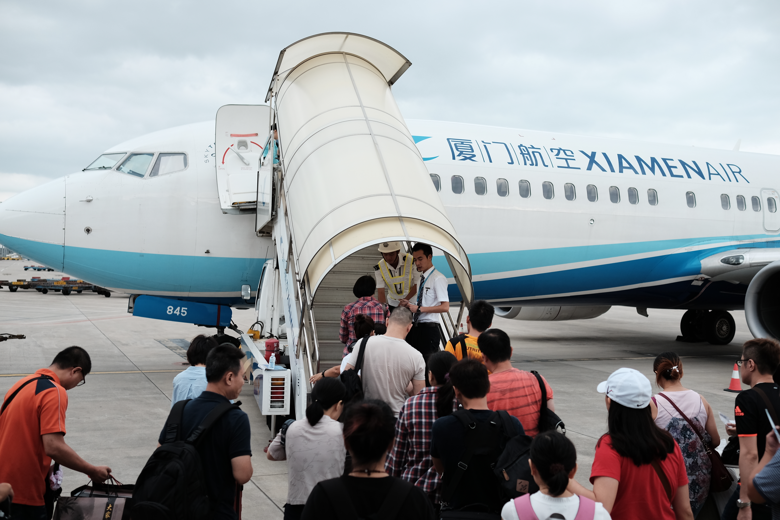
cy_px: 260
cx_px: 390
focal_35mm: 35
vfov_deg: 37.9
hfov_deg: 54.4
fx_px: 758
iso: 400
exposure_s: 1/85
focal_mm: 23
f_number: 2.5
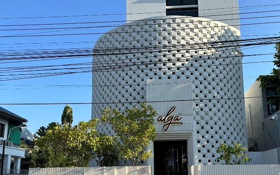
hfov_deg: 59.1
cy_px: 119
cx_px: 169
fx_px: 244
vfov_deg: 38.9
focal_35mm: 32
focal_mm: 6.86
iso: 80
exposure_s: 1/2155
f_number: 1.78
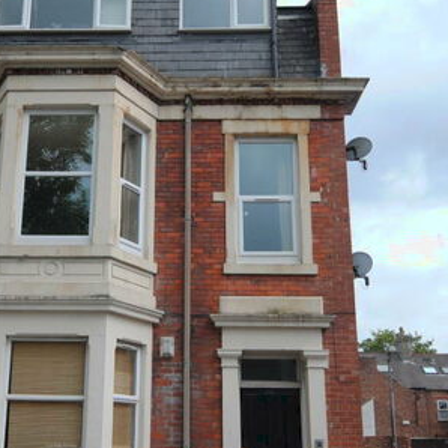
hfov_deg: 37.2
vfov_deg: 37.4
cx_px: 158
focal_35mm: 45
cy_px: 269
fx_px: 659
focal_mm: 15
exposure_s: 1/200
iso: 100
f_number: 7.1
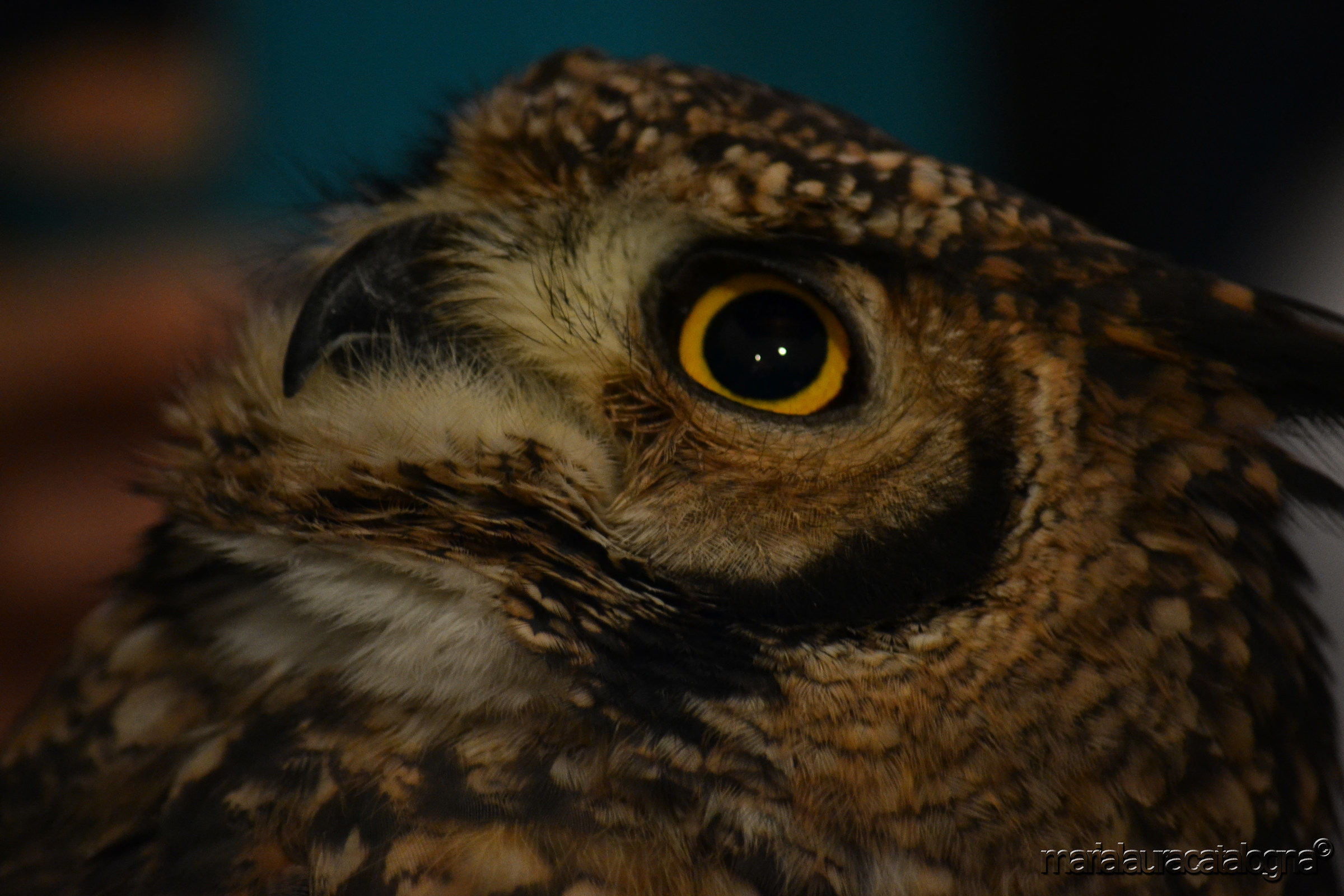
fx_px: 15119
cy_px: 448
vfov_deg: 3.4
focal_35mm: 405
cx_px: 672
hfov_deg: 5.1
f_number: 5.6
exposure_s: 1/25
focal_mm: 270
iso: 1600
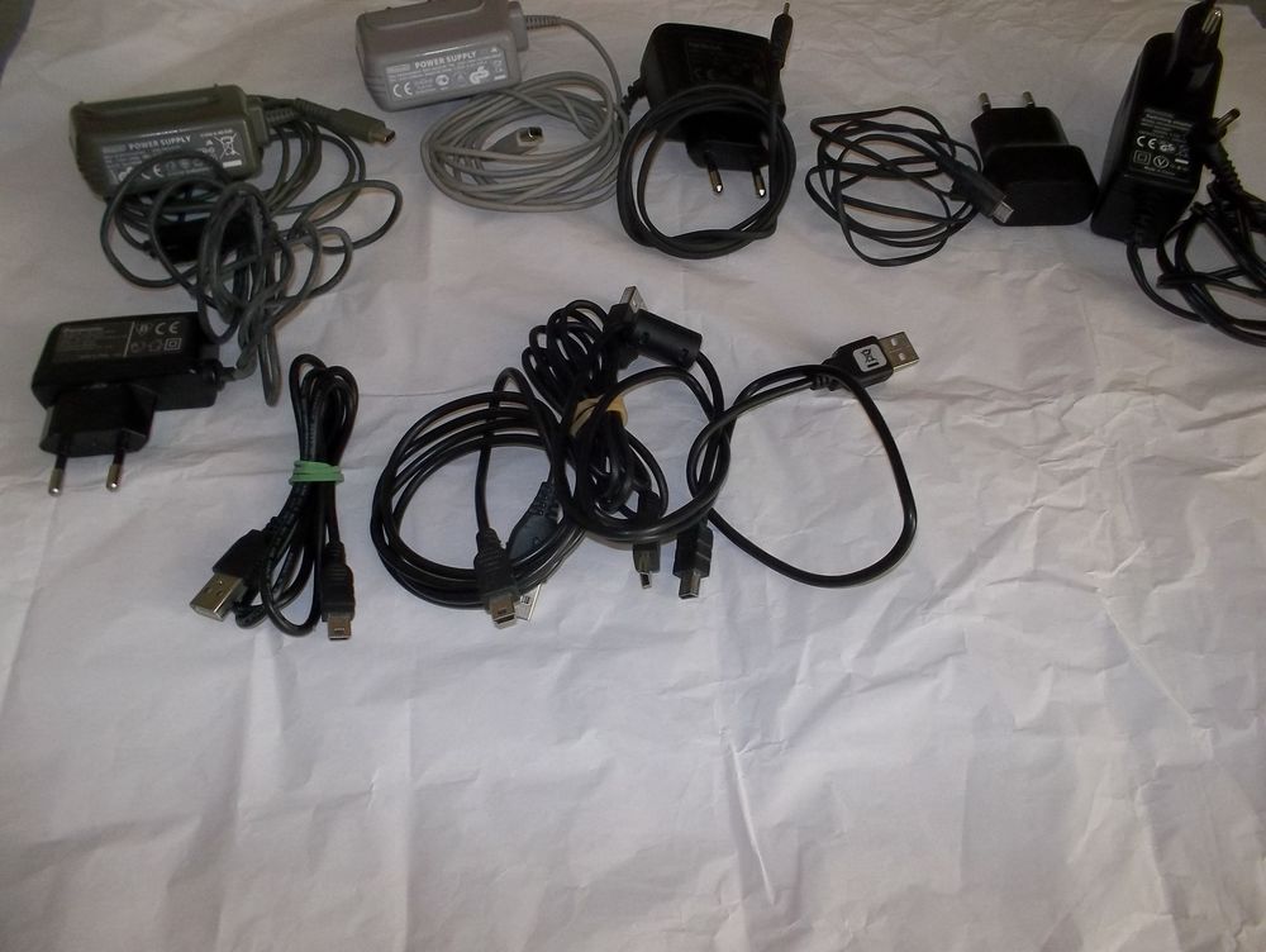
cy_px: 476
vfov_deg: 48.3
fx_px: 1062
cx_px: 633
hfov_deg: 61.6
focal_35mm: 29
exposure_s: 1/30
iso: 160
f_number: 3.3
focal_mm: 4.1
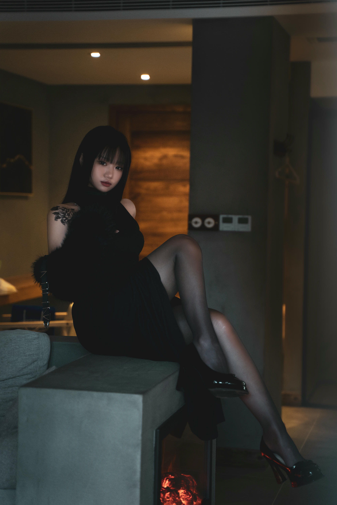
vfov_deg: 27.0
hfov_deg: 18.2
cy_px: 252
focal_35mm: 75
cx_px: 168
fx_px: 1053
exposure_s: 1/125
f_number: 2.8
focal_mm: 75
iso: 2000
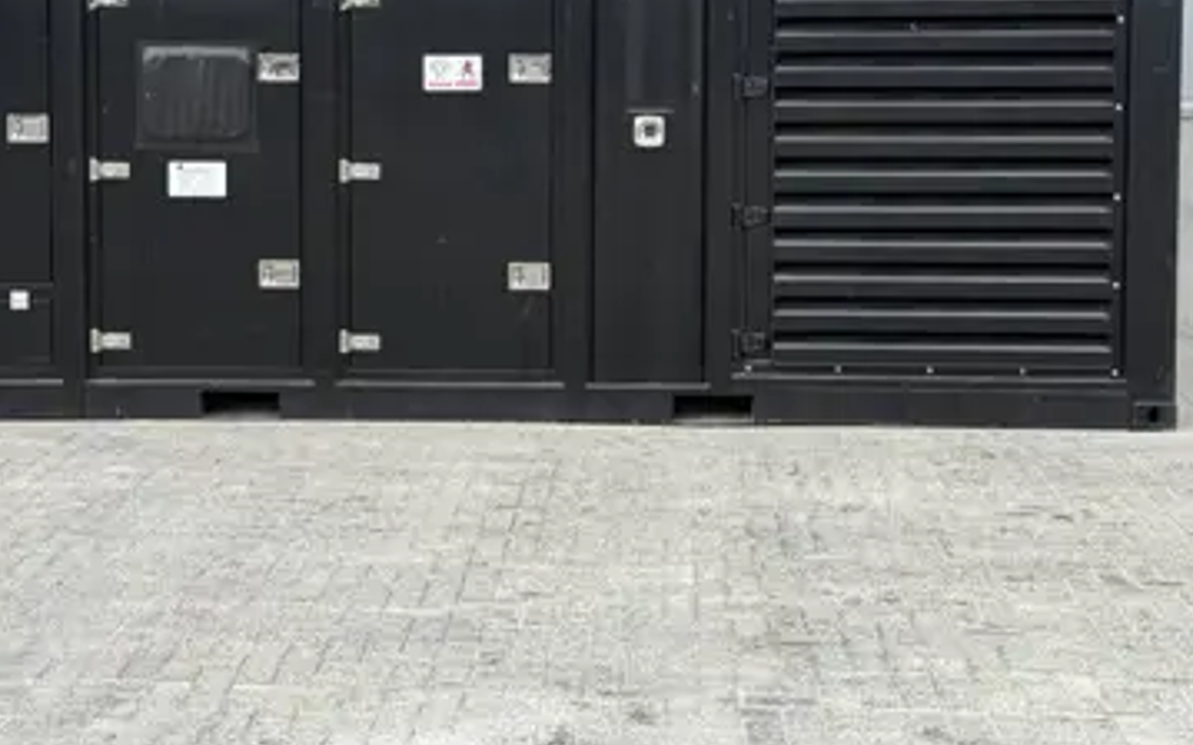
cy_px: 153
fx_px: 2210
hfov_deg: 30.1
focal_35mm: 68
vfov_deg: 18.9
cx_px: 475
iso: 80
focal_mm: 6.76
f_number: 1.78
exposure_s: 1/1185
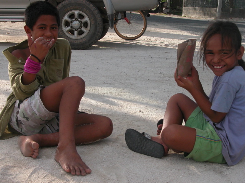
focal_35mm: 62
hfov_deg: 31.2
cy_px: 92
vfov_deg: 23.7
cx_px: 122
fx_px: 439
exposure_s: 1/277
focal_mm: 15.7
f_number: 5.1
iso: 100
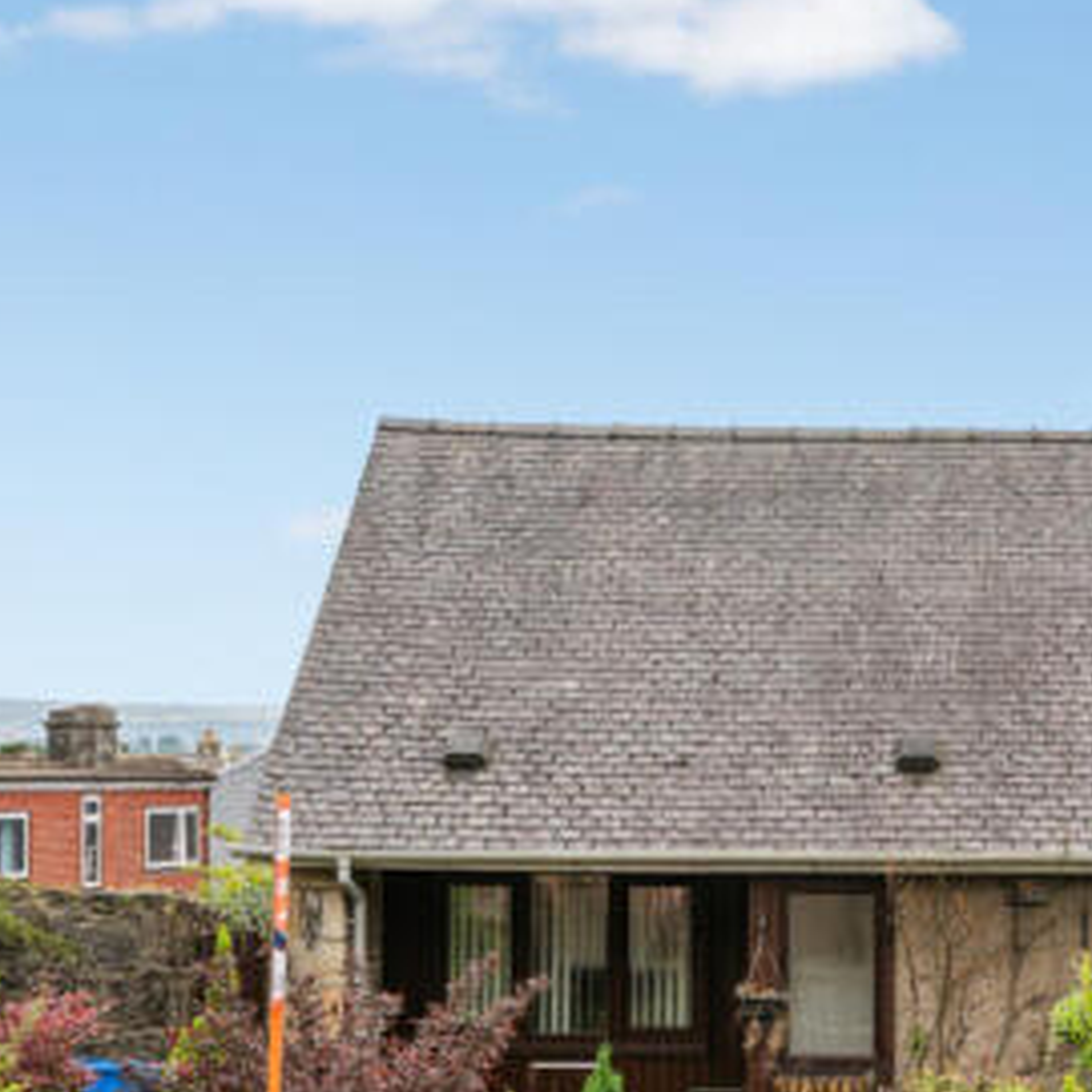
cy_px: 796
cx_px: 997
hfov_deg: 22.7
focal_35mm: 74
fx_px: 2641
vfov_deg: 23.2
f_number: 5.6
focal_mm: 24
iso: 200
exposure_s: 1/125
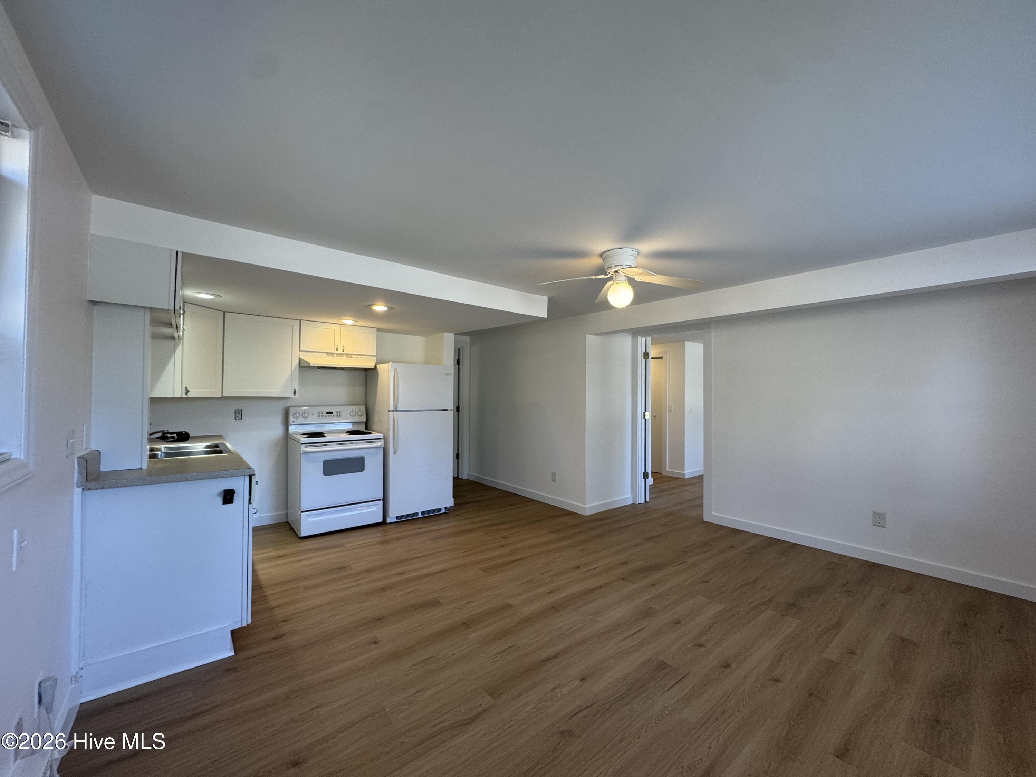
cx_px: 518
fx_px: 419
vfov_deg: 85.7
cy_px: 388
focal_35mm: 14
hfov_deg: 102.1
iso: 125
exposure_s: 1/120
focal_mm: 2.22
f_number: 2.2
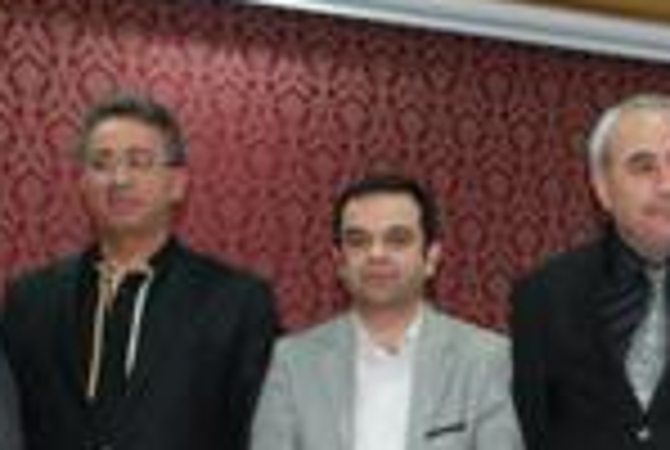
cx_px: 477
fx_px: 2182
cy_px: 567
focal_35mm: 117
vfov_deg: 11.5
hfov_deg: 17.4
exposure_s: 1/60
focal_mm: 26
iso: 800
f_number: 5
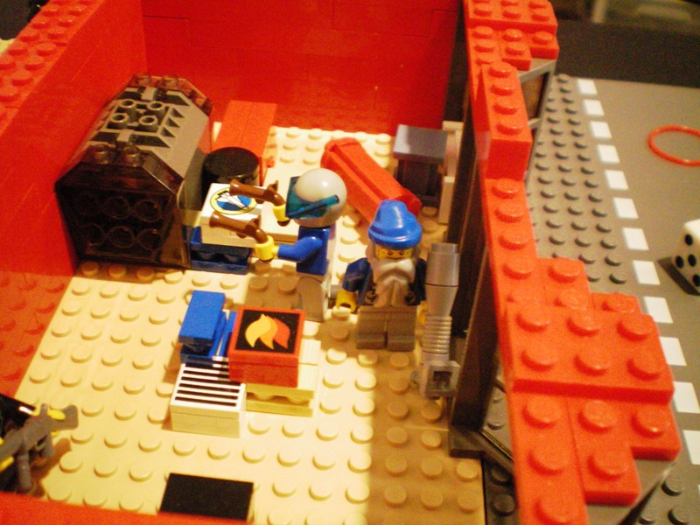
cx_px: 350
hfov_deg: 49.0
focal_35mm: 38
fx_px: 768
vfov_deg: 37.7
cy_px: 262
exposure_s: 1/10
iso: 400
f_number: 3.1
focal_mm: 6.3
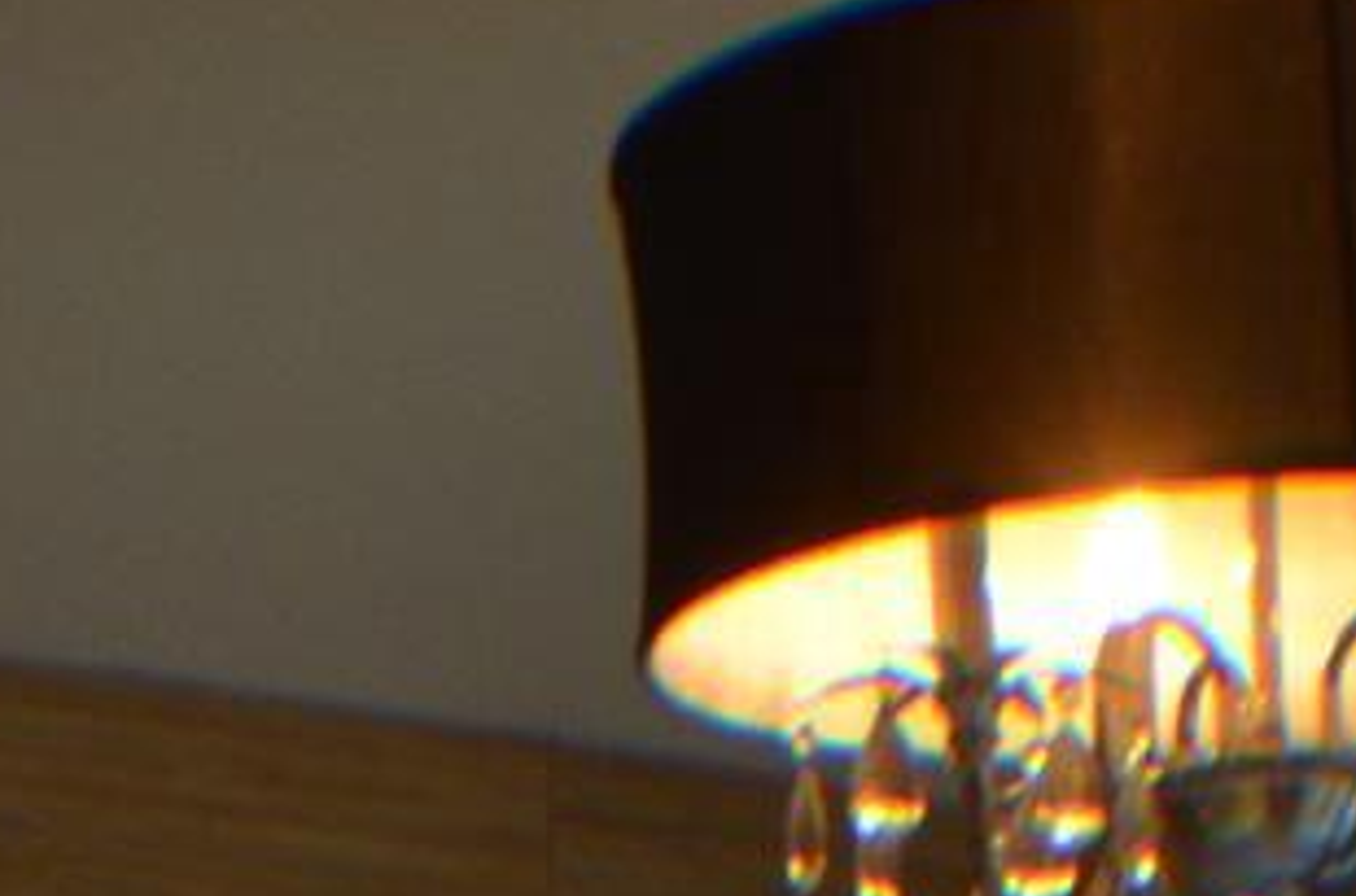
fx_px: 7439
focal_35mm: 198
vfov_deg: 6.2
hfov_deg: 10.4
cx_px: 162
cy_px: 2863
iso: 450
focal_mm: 20
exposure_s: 1/60
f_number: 4
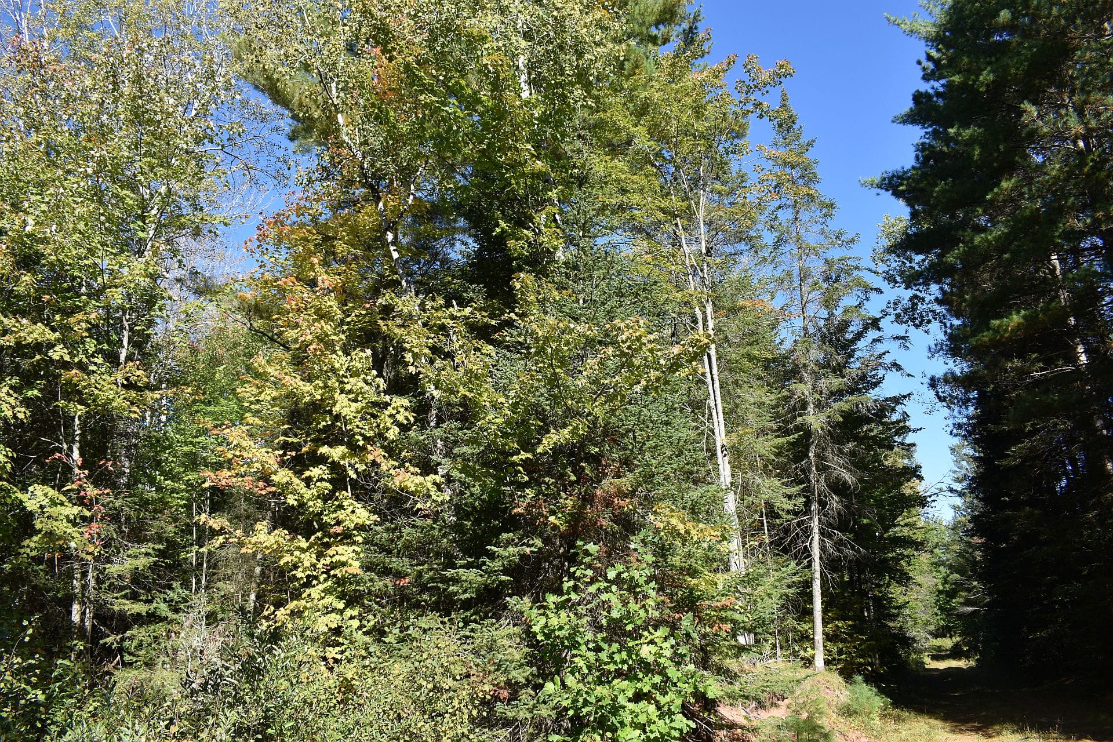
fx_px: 835
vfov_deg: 47.9
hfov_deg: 67.4
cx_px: 556
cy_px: 371
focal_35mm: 27
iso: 180
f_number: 8
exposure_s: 1/250
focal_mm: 18
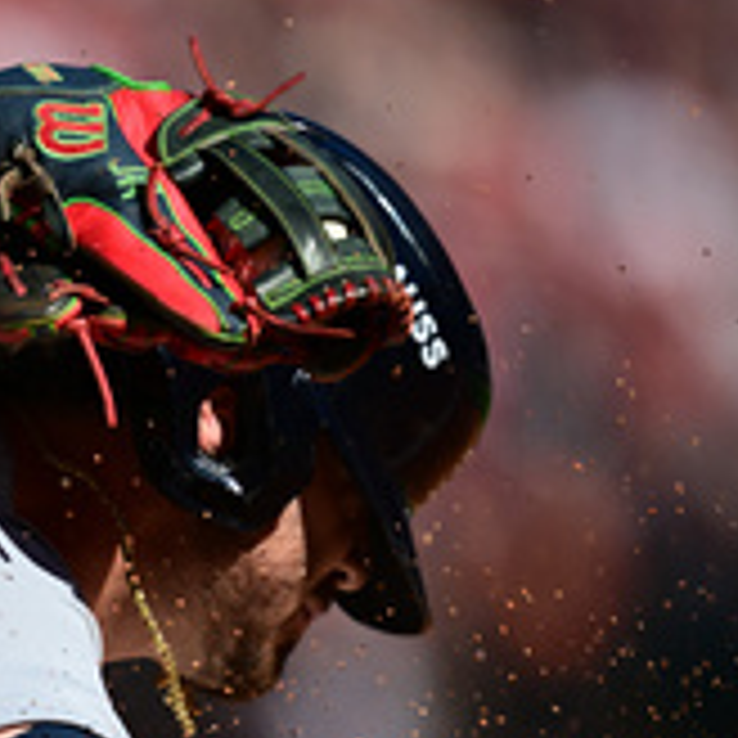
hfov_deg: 1.7
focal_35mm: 1061
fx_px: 25592
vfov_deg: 1.7
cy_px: 673
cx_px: -338
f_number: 3.2
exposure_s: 1/5000
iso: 250
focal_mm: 400
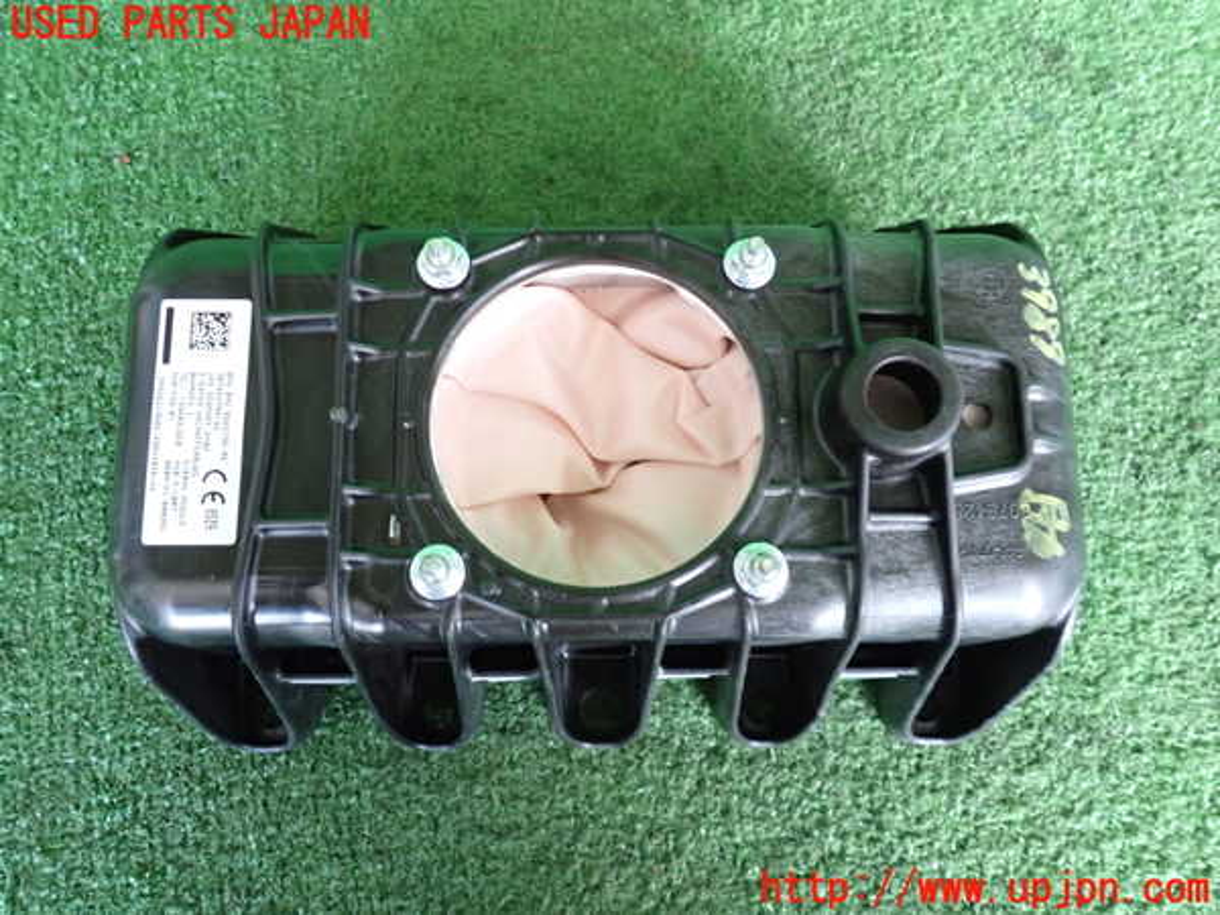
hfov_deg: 60.0
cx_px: 610
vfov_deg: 46.8
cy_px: 458
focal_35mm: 30
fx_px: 1057
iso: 500
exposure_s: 1/30
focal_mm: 5.4
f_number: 2.3
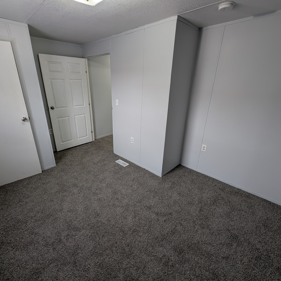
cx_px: 129
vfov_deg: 91.1
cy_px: 138
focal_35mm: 15
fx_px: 138
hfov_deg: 90.9
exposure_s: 1/60
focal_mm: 2.23
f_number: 1.95
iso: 51
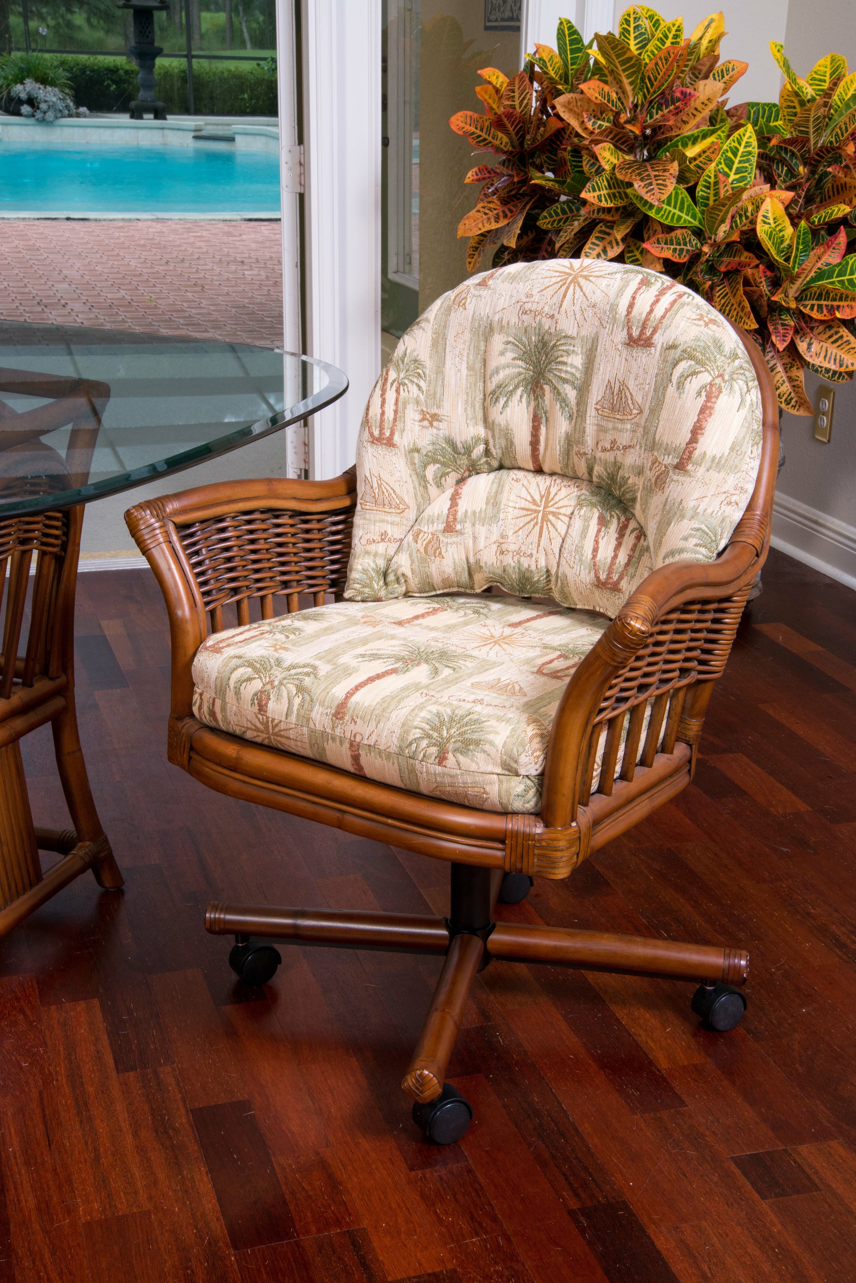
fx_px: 1853
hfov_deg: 26.0
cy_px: 642
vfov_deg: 38.2
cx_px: 428
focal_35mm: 52
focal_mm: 52
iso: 1000
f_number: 18
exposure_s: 1/10
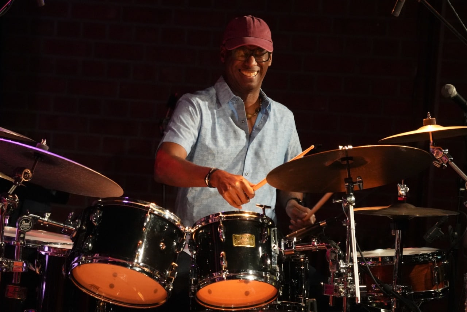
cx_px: 234
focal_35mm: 144
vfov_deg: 9.5
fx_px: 1868
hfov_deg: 14.2
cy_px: 156
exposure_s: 1/200
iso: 6400
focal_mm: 144
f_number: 5
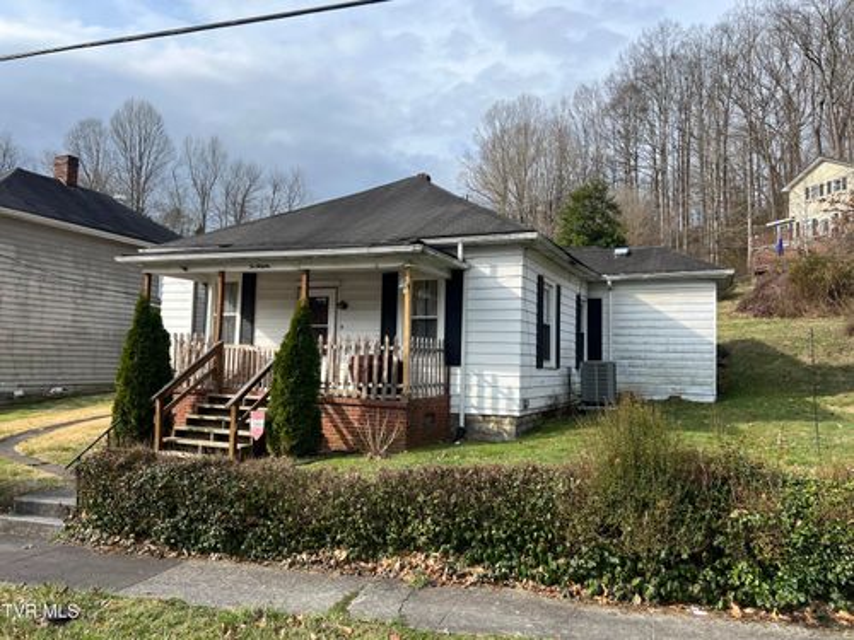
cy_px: 320
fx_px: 641
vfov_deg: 53.1
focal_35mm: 26
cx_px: 427
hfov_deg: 67.3
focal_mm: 5.7
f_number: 1.5
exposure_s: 1/2045
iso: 50
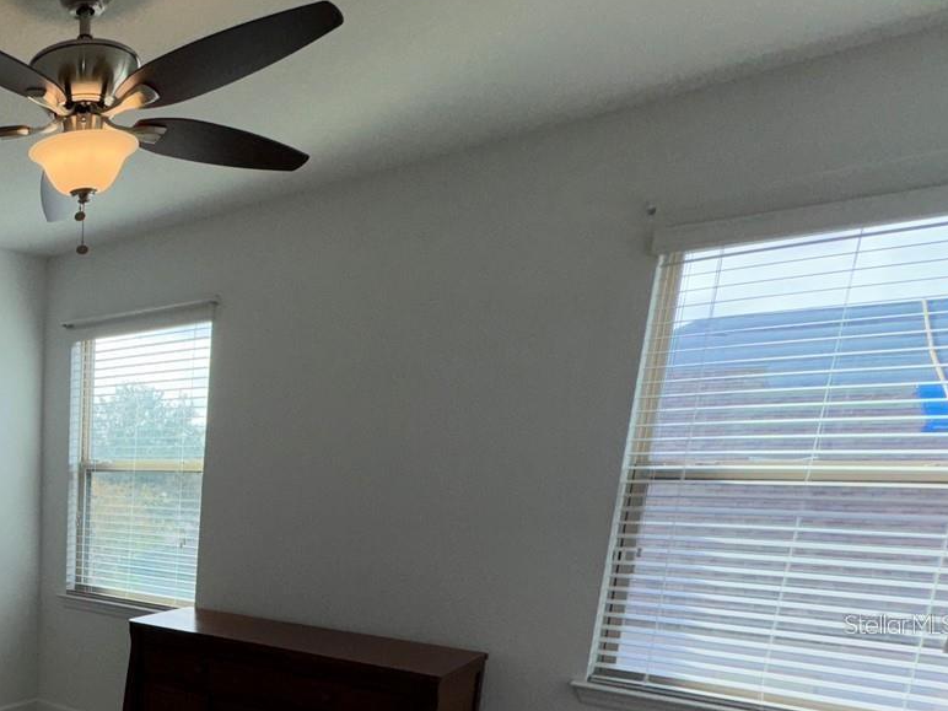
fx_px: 794
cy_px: 624
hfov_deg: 49.1
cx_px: -22
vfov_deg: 44.4
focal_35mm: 29
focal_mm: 2.22
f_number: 2.2
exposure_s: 1/390
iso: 32
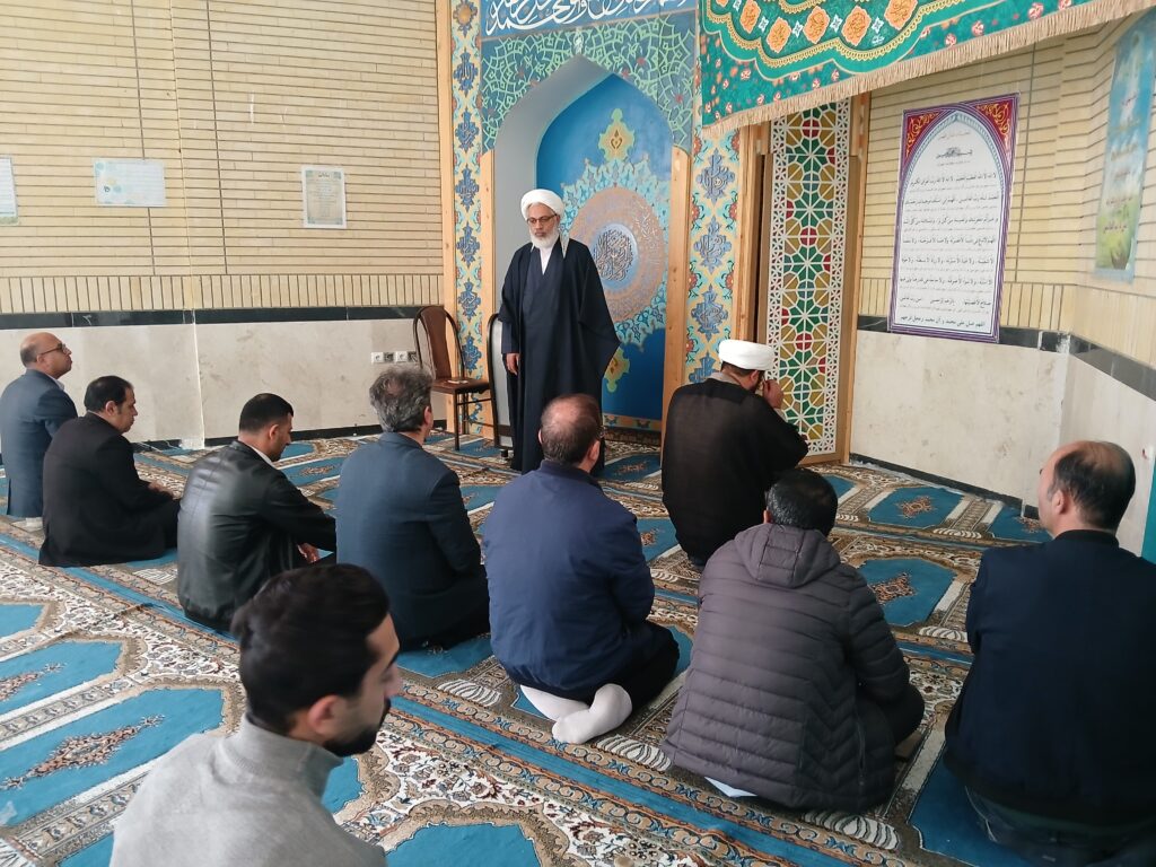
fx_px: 868
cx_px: 578
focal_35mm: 26
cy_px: 434
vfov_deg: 53.1
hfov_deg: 67.3
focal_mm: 3.98
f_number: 1.8
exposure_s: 1/25
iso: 250
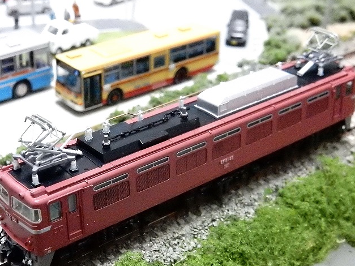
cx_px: 175
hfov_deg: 29.0
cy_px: 146
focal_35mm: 67
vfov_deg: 21.9
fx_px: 687
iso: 3200
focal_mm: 10.7
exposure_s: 1/50
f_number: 4.5
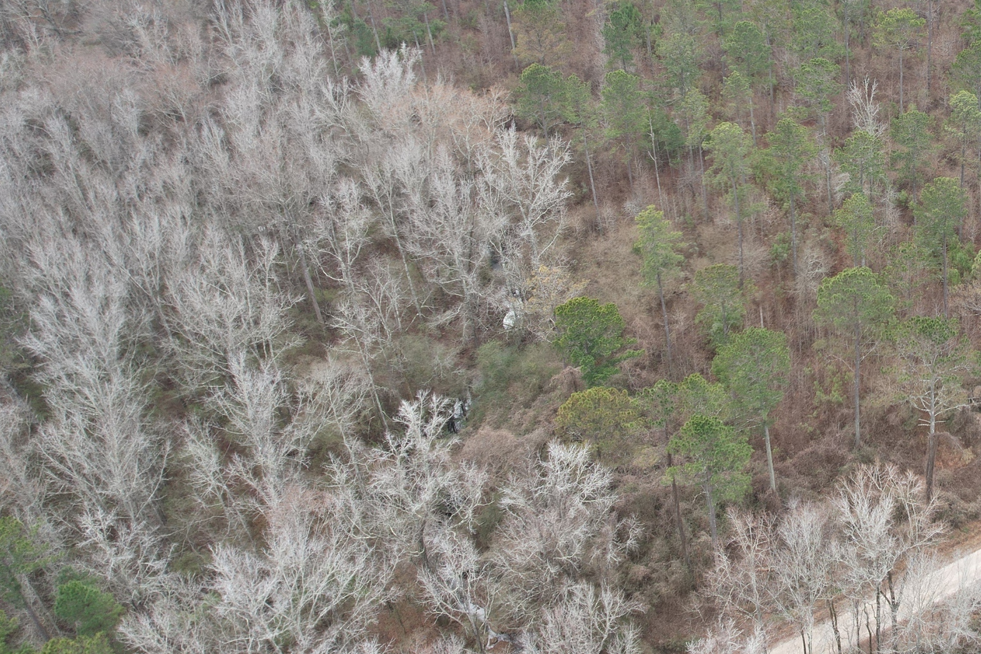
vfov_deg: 30.9
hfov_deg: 41.3
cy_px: 211
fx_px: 1172
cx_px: 909
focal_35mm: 43
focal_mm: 8.38
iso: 100
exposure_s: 1/200
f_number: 2.8
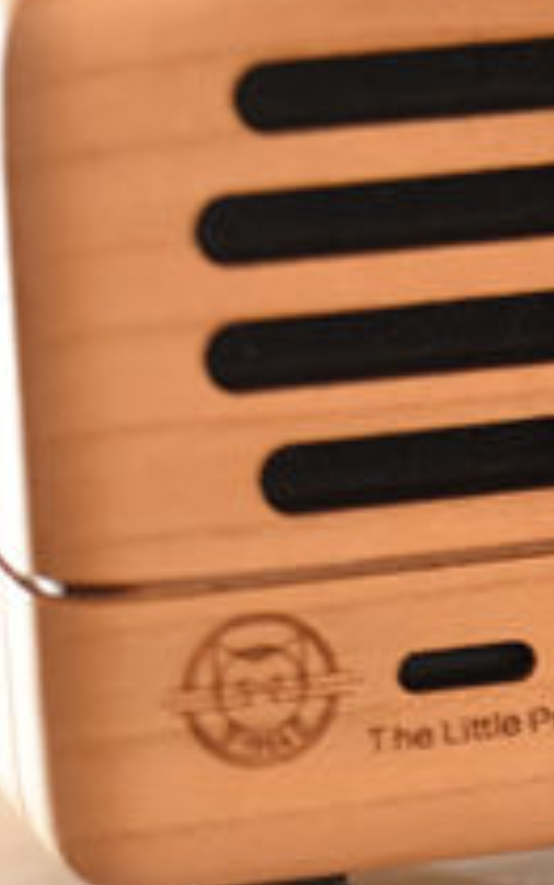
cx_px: 1751
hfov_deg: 4.5
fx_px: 6774
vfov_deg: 7.5
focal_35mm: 281
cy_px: 413
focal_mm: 40
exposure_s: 1/50
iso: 800
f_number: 1.8
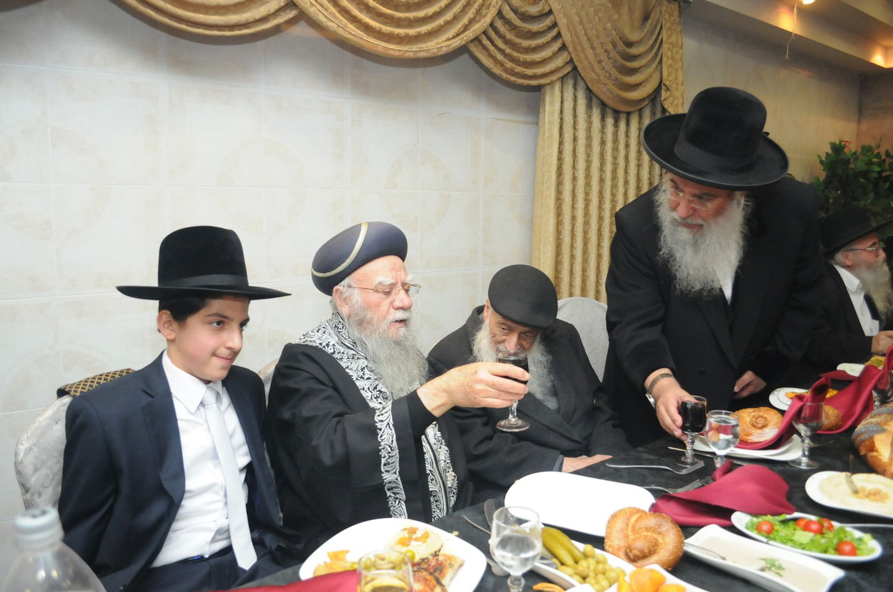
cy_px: 296
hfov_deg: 67.5
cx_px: 446
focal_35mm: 27
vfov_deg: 47.8
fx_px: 669
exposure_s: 1/125
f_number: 4
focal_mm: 18
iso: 1600
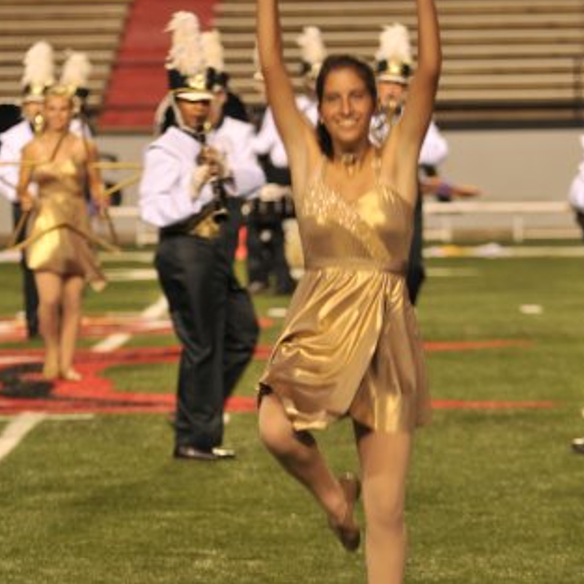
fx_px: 5134
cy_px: 386
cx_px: 327
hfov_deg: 6.5
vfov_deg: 6.5
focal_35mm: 269
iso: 200
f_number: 2.8
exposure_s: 1/80
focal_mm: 110
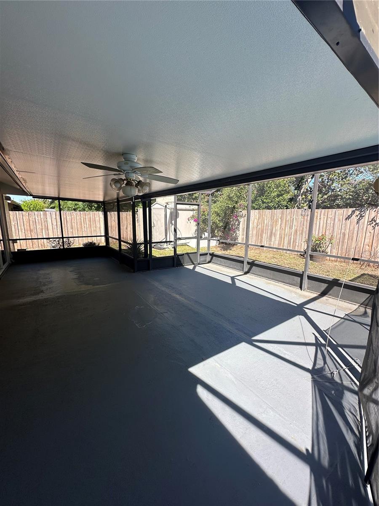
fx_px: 204
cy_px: 253
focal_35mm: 14
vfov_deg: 102.1
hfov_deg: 85.7
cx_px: 190
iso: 40
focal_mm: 2.22
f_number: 2.2
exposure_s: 1/399
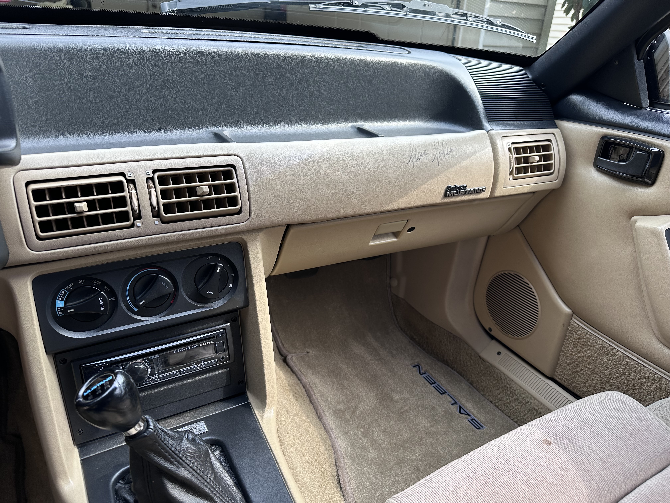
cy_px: 252
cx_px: 335
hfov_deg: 71.6
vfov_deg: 56.8
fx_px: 465
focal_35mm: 24
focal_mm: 6.86
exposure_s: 1/335
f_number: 1.78
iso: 80
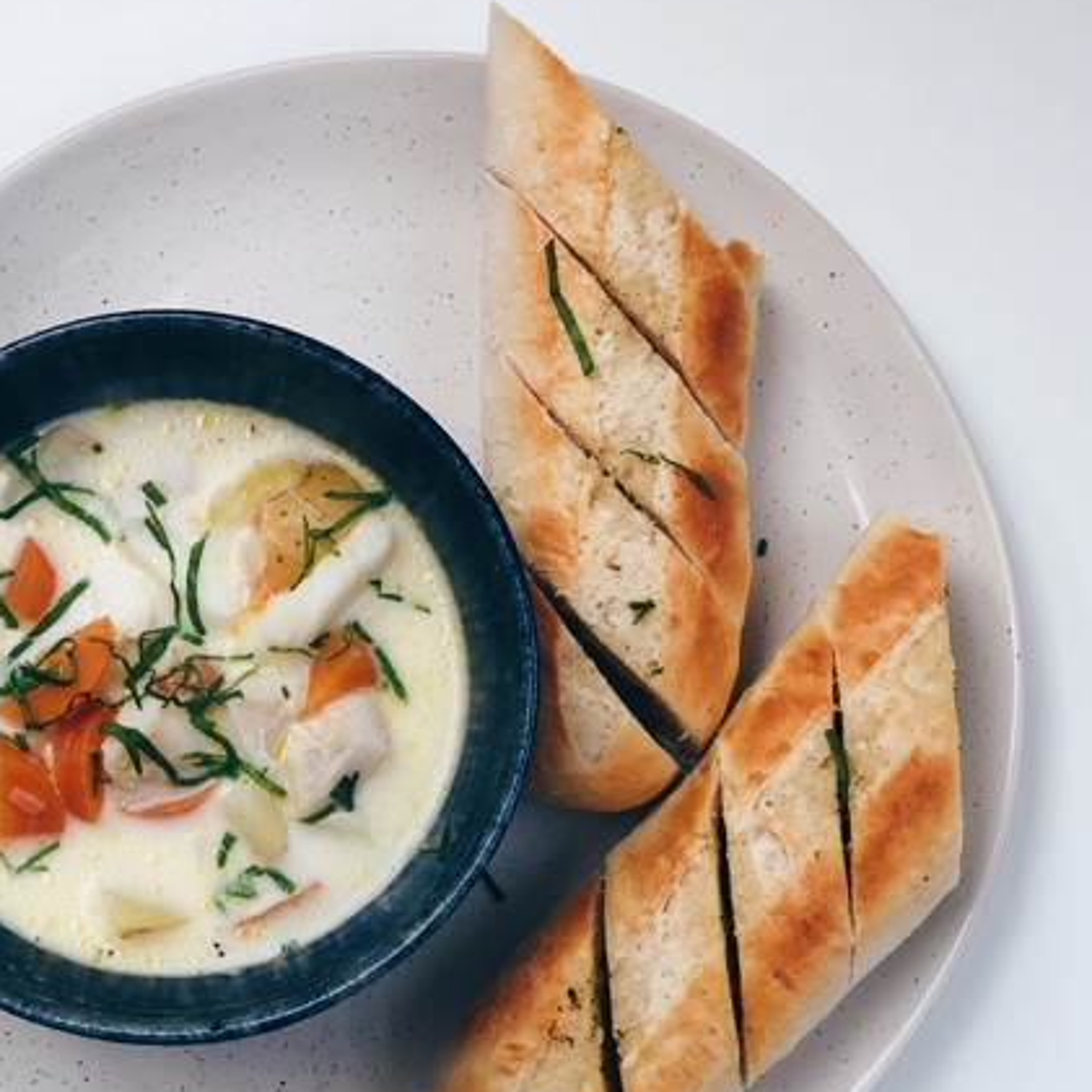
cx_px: 393
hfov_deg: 19.0
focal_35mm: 91
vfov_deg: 19.1
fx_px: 3248
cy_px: 502
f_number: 2.4
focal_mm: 6
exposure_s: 1/120
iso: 32
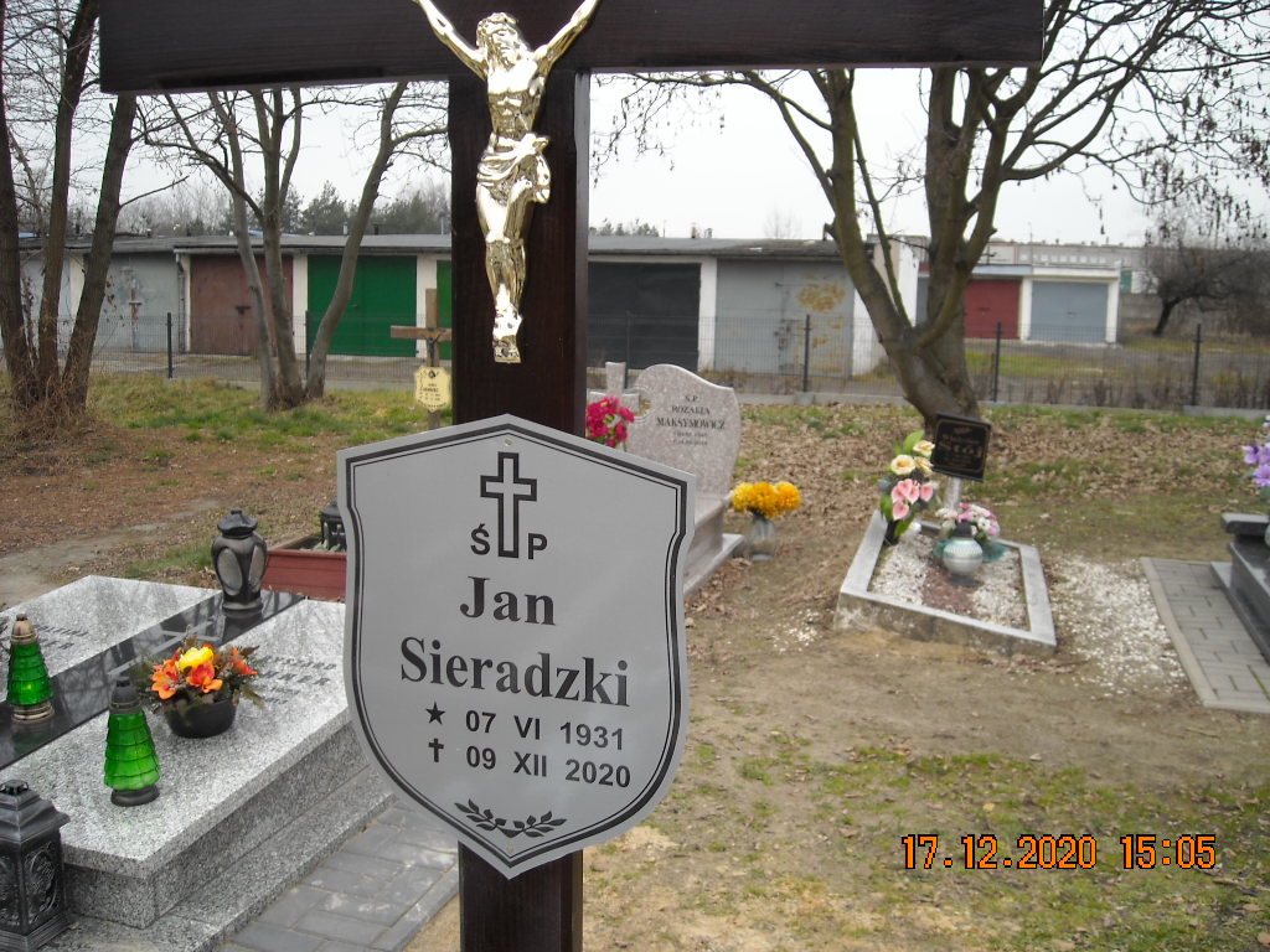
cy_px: 476
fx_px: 1284
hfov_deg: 52.6
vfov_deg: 40.7
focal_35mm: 35
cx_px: 635
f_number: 2.8
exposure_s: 1/74
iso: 64
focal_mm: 5.7
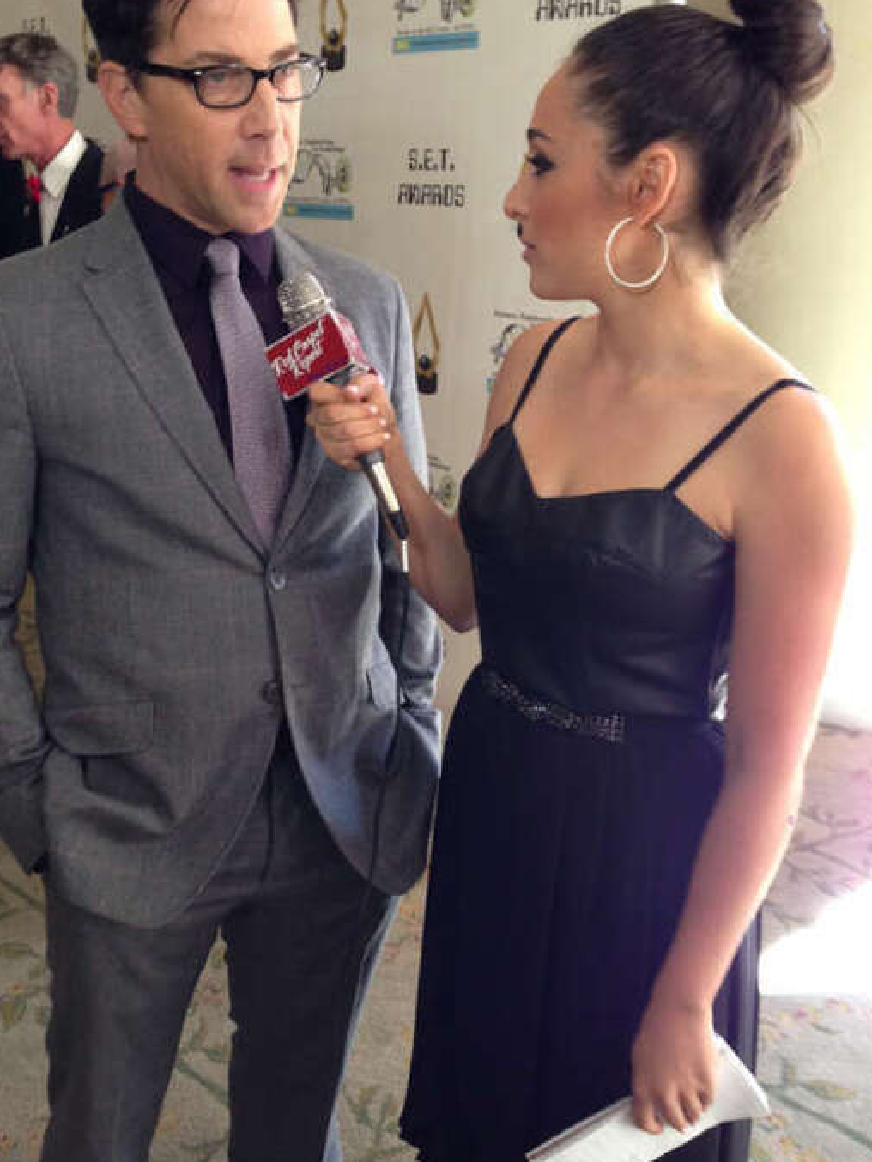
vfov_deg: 47.8
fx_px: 1310
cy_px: 553
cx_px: 366
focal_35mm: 39
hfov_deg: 36.7
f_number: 2.4
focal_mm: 4.12
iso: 125
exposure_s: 1/20
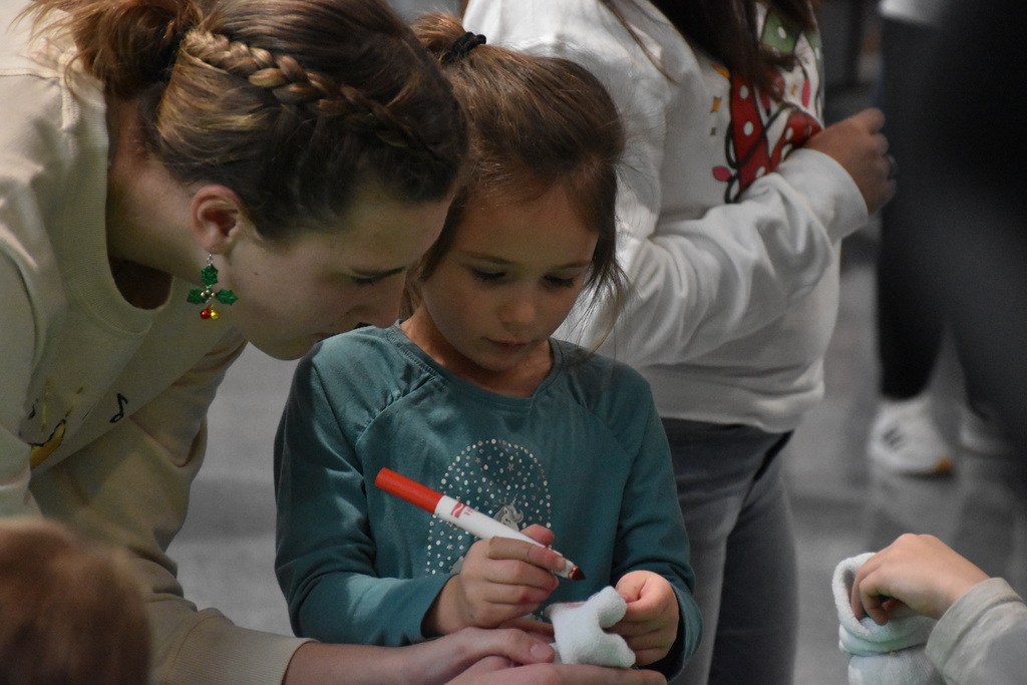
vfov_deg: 8.2
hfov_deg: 12.2
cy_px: 342
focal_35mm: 168
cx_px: 514
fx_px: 4793
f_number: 5.6
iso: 6400
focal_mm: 112
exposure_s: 1/400
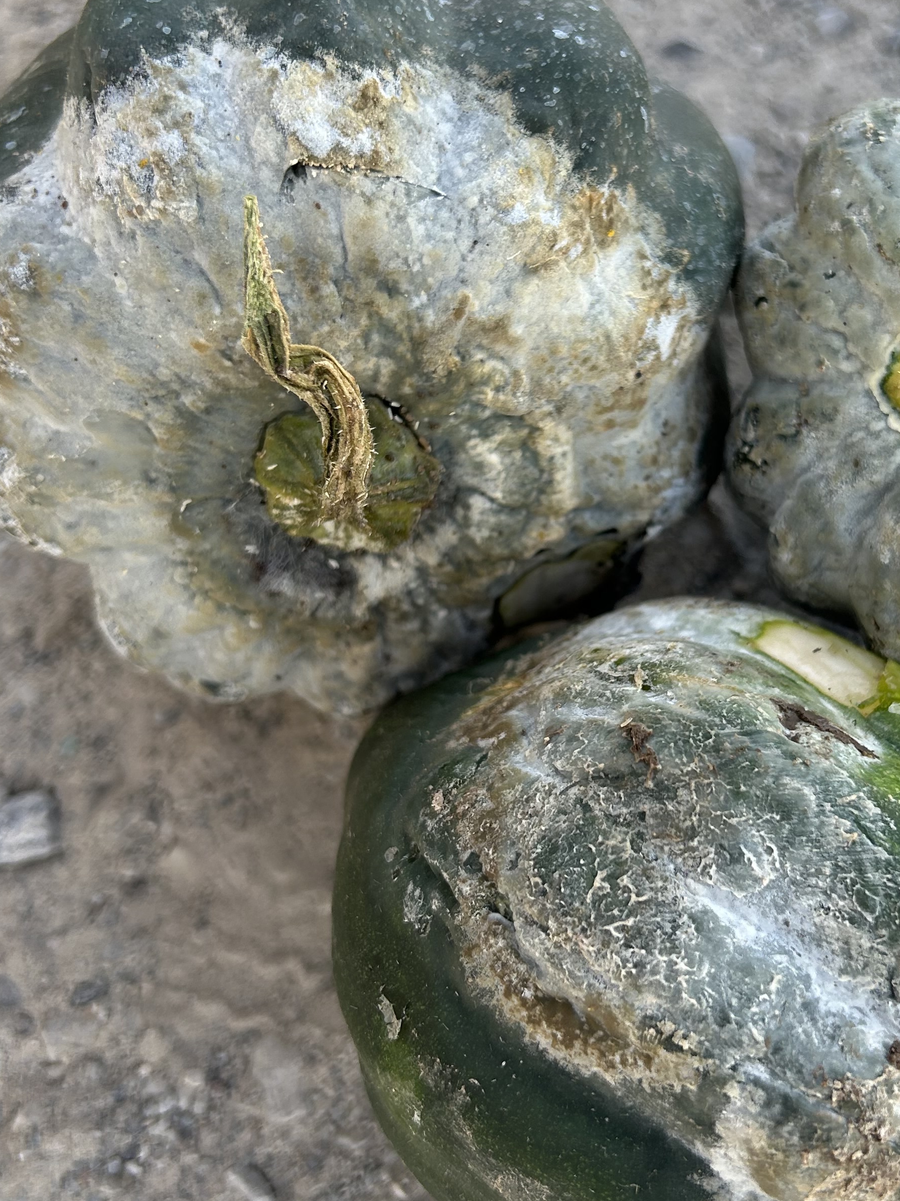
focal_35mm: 44
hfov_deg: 32.1
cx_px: 700
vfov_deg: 42.9
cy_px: 568
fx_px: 1525
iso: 50
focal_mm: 5.7
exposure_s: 1/581
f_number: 1.5
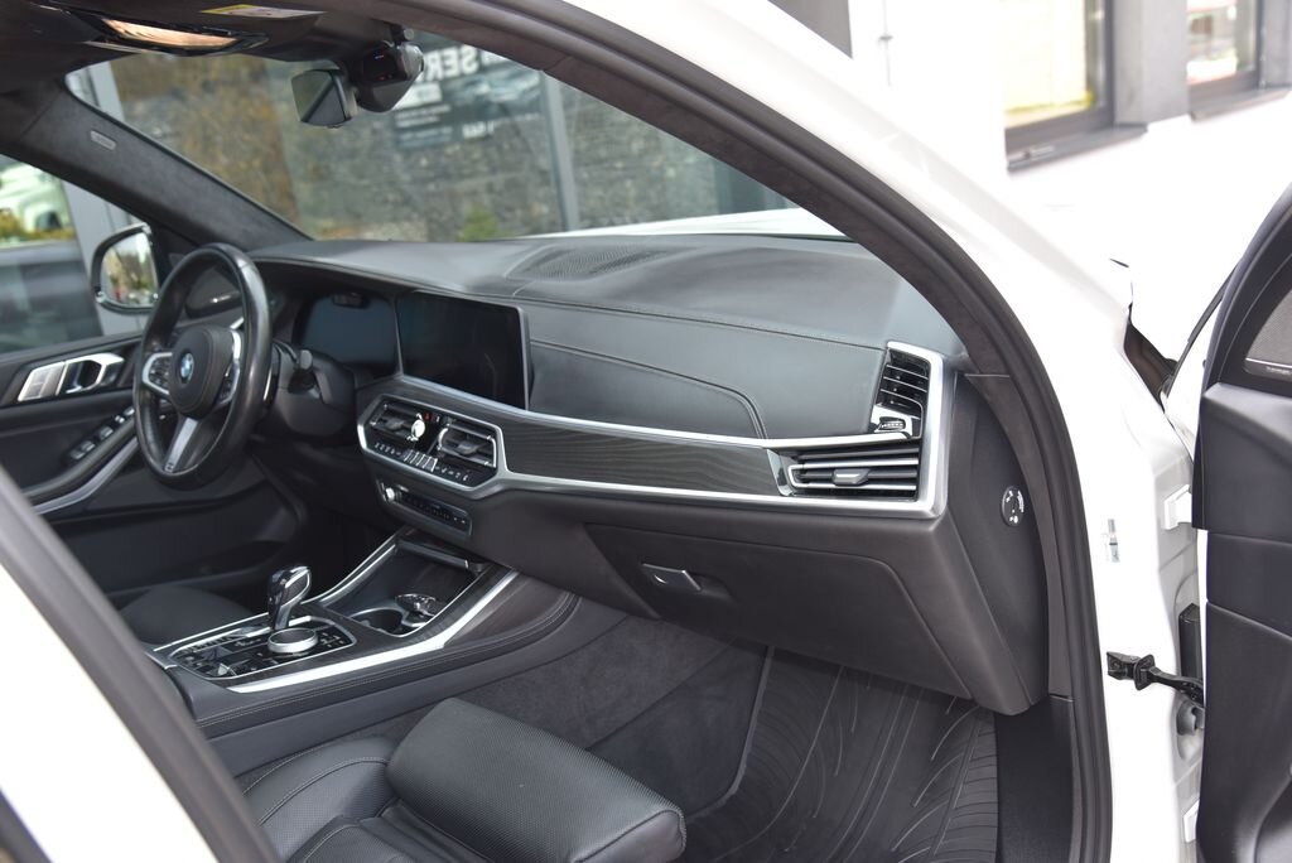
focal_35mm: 35
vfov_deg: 37.9
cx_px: 646
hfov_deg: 54.4
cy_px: 432
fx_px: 1257
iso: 500
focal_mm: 35
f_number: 4.5
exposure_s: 1/200
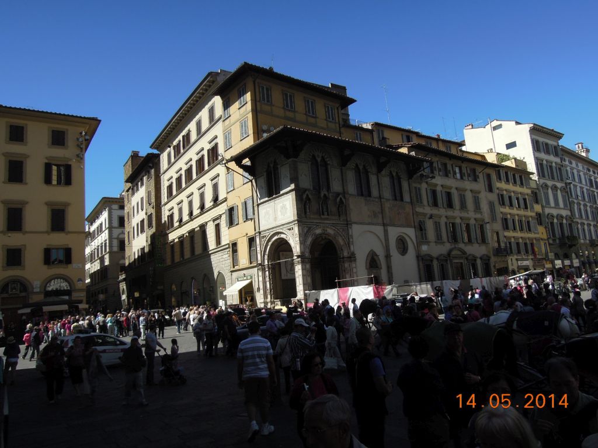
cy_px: 224
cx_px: 299
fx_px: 415
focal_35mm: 24
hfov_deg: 71.6
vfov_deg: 56.8
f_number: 3.2
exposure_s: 1/2000
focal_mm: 4.3
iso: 160
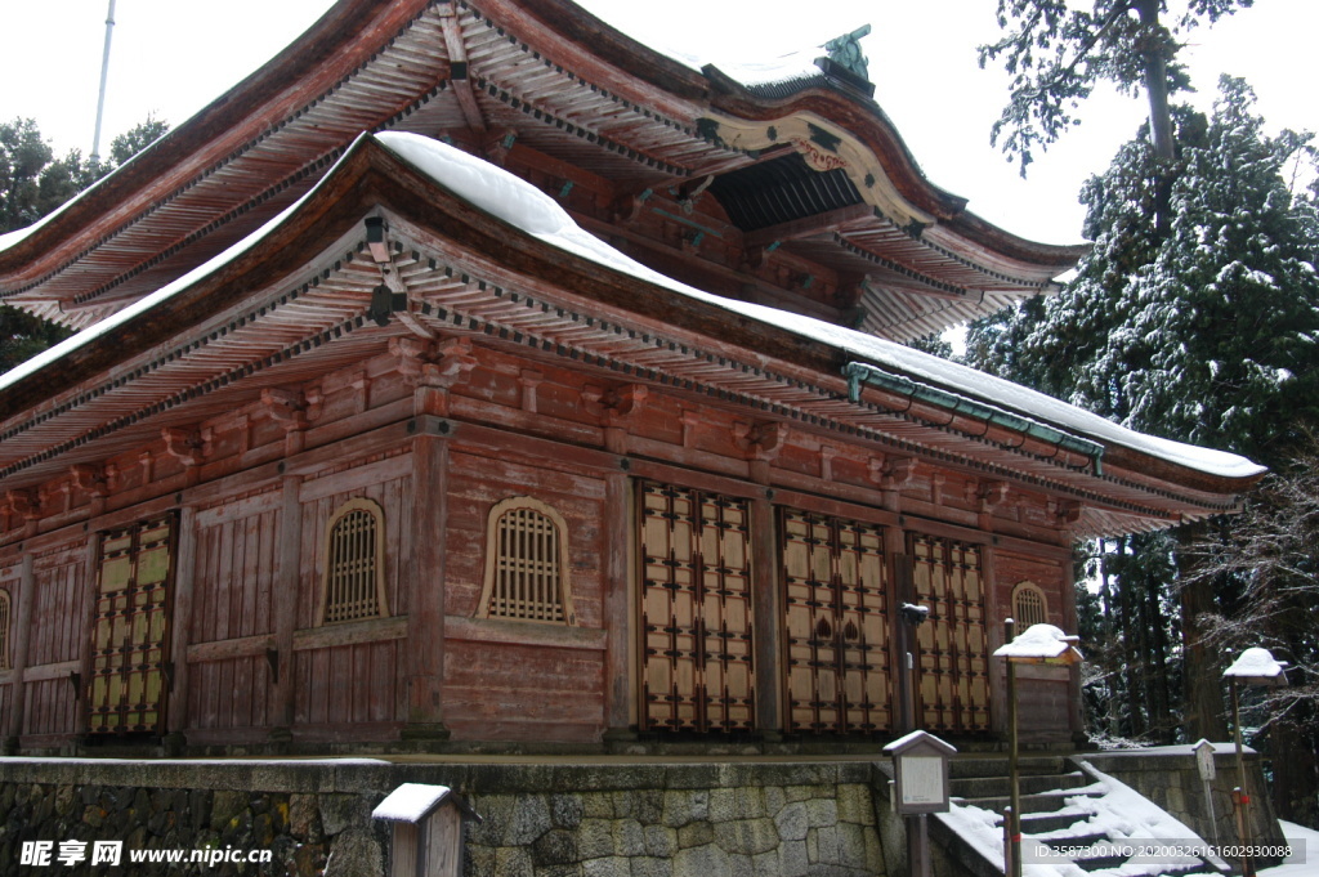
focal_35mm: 36
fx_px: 1318
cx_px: 660
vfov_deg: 36.8
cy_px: 438
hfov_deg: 53.2
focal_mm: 24
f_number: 5.6
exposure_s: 1/125
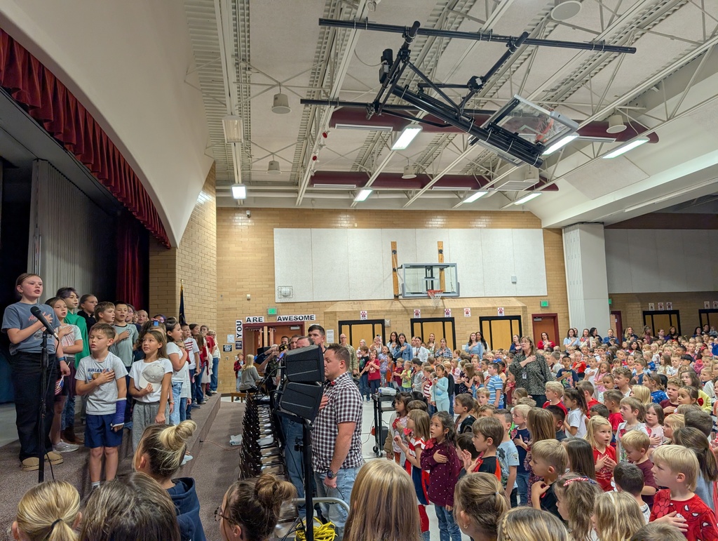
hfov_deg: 71.5
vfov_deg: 56.9
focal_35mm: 24
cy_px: 270
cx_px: 359
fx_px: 499
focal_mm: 6.9
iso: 24
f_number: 1.68
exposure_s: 1/105
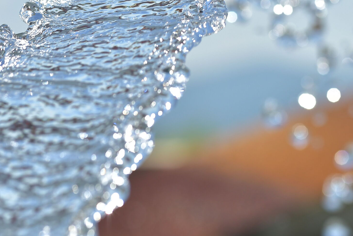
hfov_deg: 9.9
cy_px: 48
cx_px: 218
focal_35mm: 208
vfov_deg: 6.6
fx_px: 2040
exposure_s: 1/6400
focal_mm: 85
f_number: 4
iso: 800
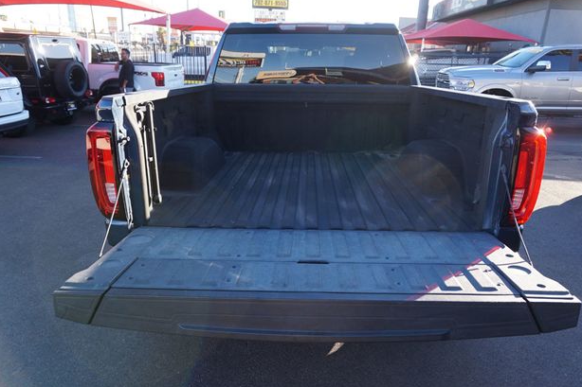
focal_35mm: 25
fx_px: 404
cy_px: 190
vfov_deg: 51.3
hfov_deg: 71.5
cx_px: 300
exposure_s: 1/80
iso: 100
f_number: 5
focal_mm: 16
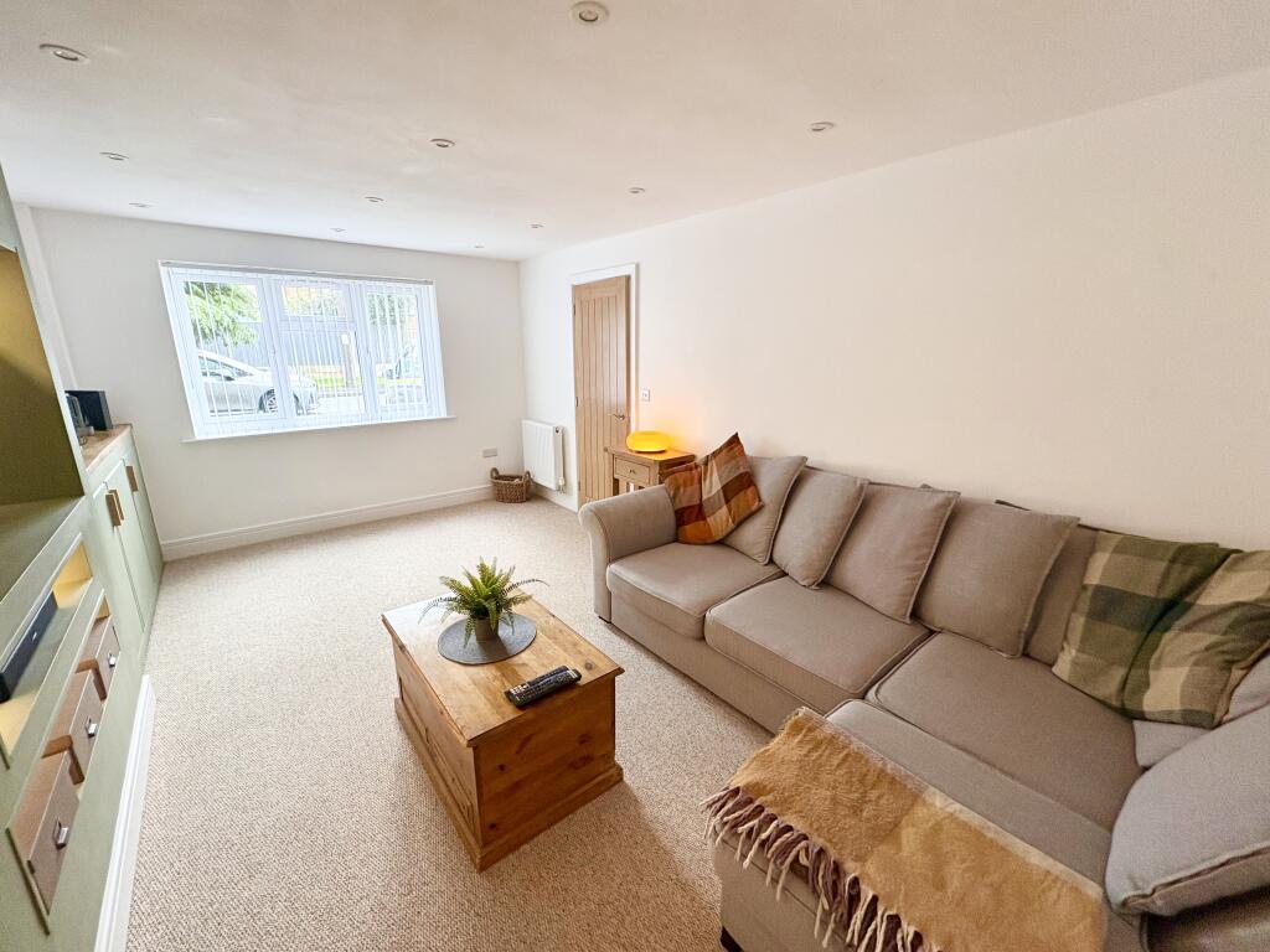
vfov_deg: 85.7
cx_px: 635
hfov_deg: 102.1
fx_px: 514
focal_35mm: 14
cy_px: 476
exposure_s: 1/91
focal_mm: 2.22
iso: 200
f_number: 2.2
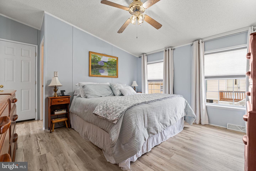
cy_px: 86
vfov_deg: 74.6
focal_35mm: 16
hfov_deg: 97.6
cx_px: 128
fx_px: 112
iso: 200
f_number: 6.3
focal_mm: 10.5
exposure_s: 1/1.67
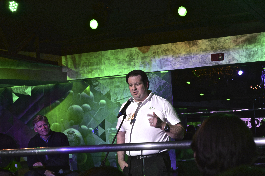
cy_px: 88
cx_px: 132
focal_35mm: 82
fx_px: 607
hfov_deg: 24.6
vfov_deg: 16.5
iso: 400
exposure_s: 1/25
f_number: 5.6
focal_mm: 55
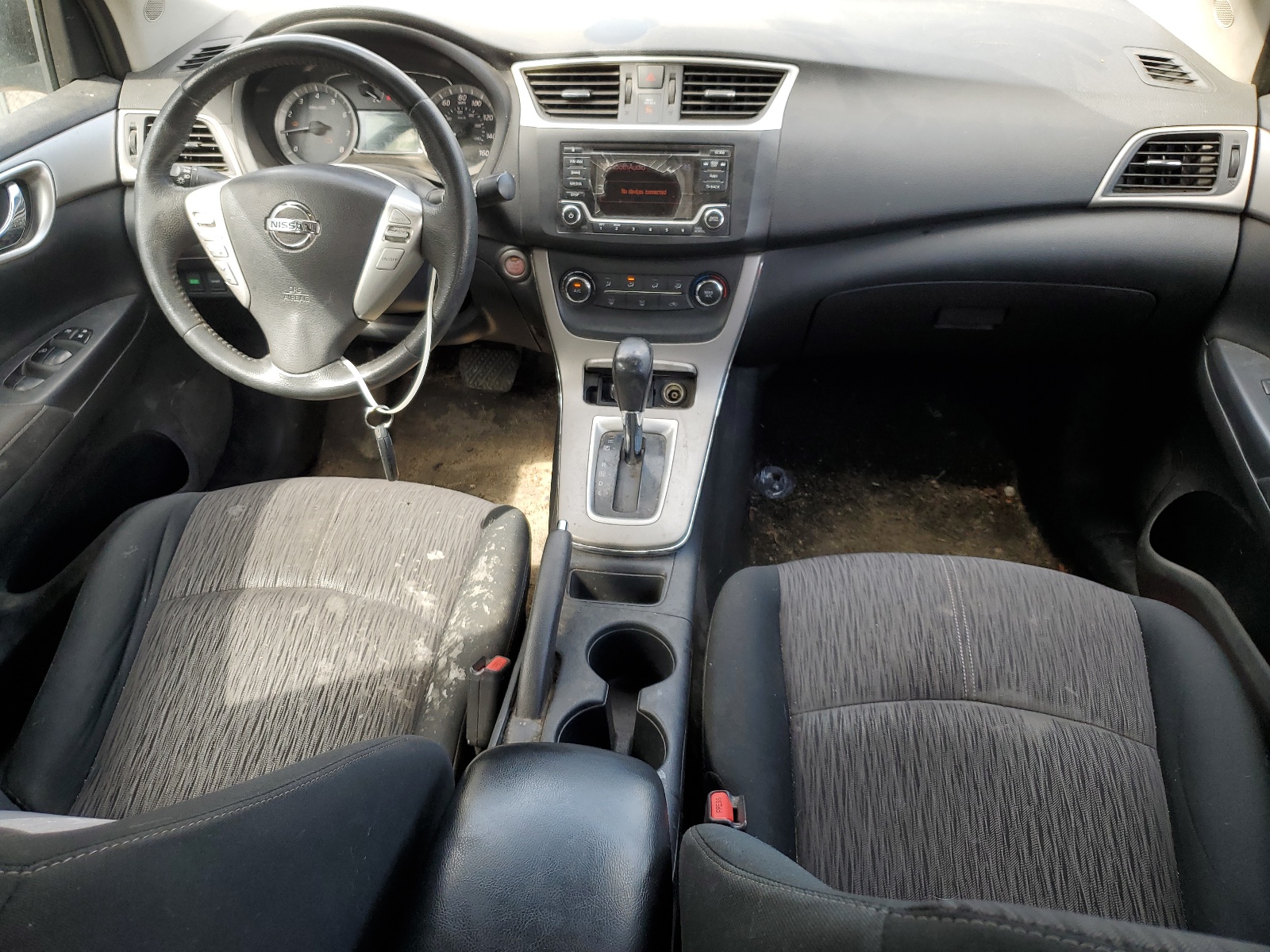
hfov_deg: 67.3
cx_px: 635
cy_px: 476
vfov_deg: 53.1
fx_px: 954
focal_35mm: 26
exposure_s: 1/189
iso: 50
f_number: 1.5
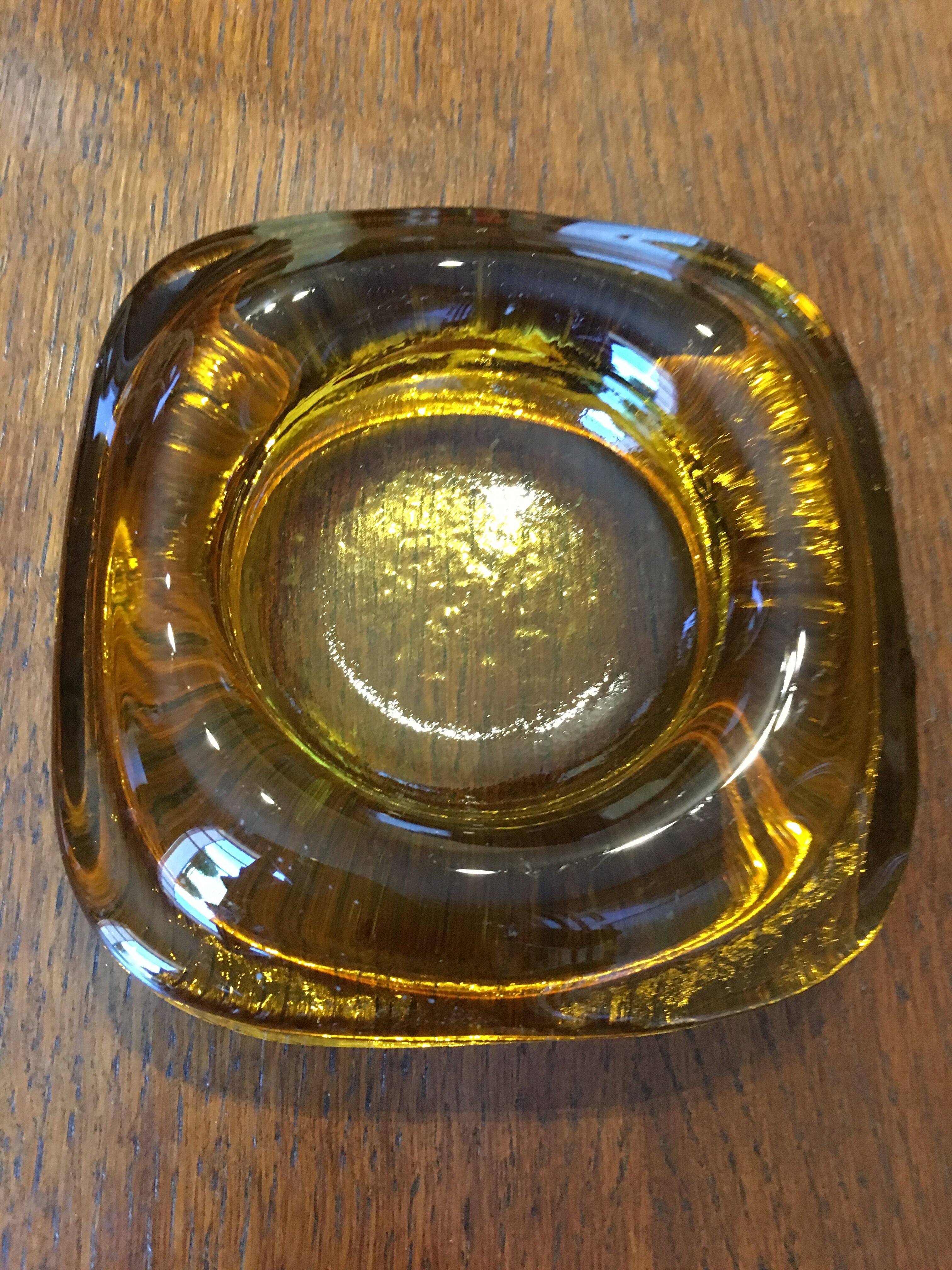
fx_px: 1063
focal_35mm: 29
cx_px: 476
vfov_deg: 61.7
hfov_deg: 48.2
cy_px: 635
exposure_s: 1/17
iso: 250
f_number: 2.2
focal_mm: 4.15
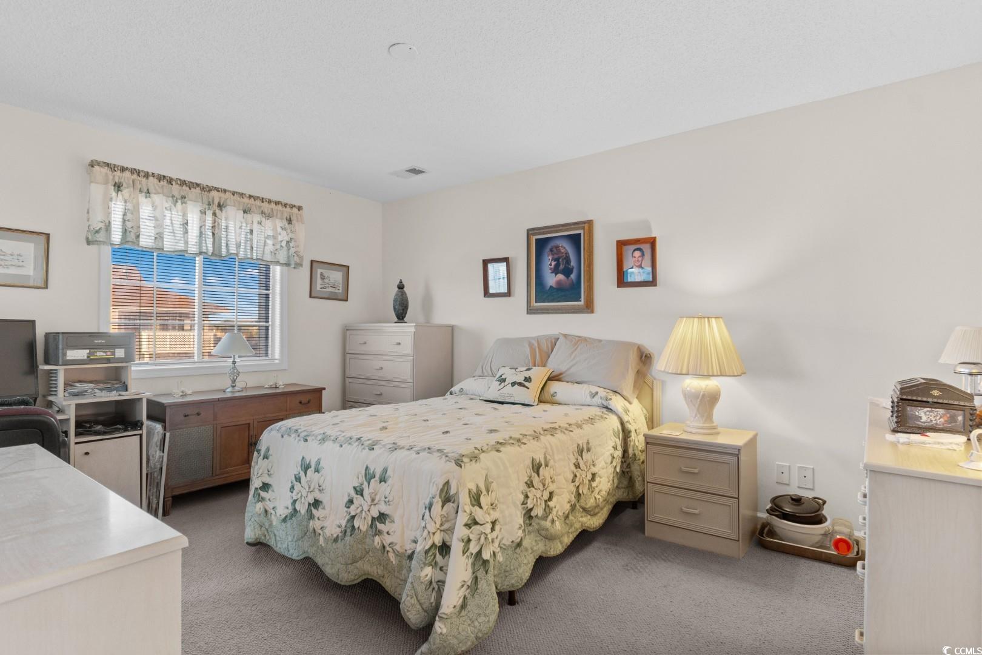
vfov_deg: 67.4
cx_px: 491
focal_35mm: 18
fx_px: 491
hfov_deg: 90.0
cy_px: 328
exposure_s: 1/3
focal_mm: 12
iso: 100
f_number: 4.8
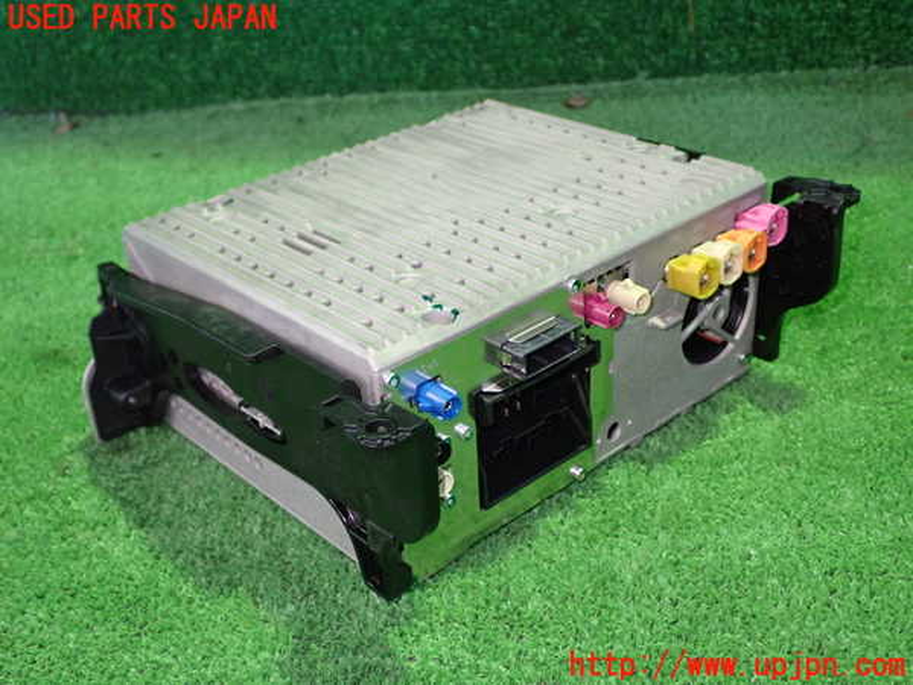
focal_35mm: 44
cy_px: 342
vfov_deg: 32.9
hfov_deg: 42.9
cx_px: 456
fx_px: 1161
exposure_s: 1/25
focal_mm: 7.84
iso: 800
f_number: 2.9
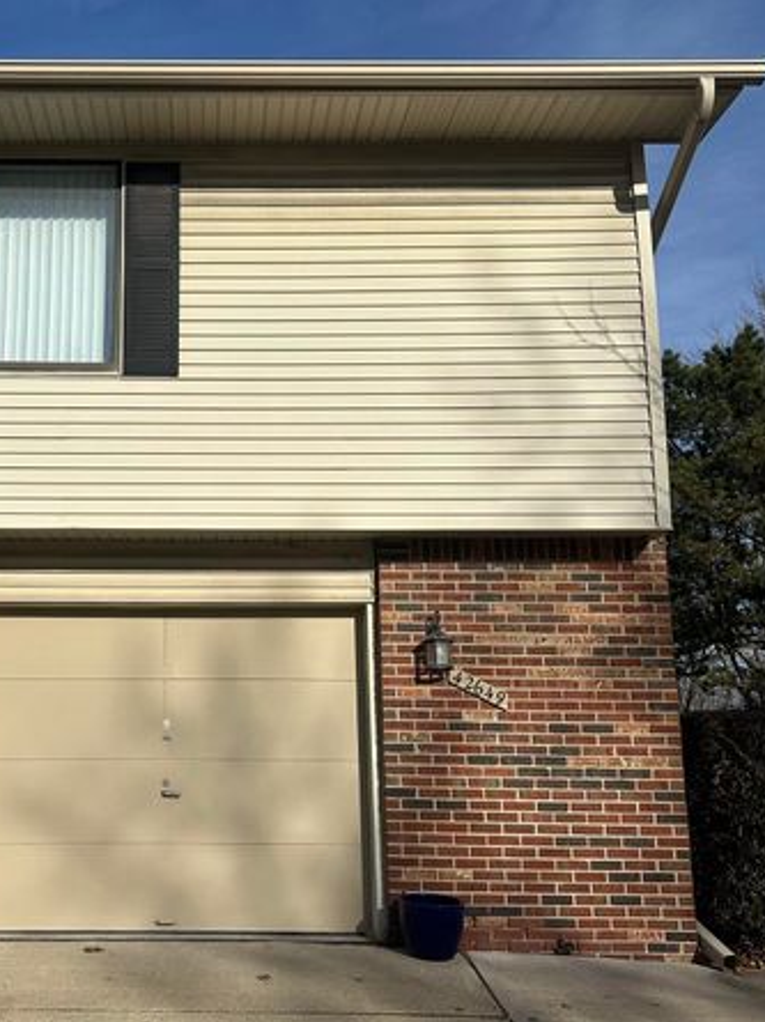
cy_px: 543
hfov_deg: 38.9
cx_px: 223
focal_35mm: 36
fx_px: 1062
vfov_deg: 51.4
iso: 80
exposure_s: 1/8929
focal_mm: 6.86
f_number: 1.78
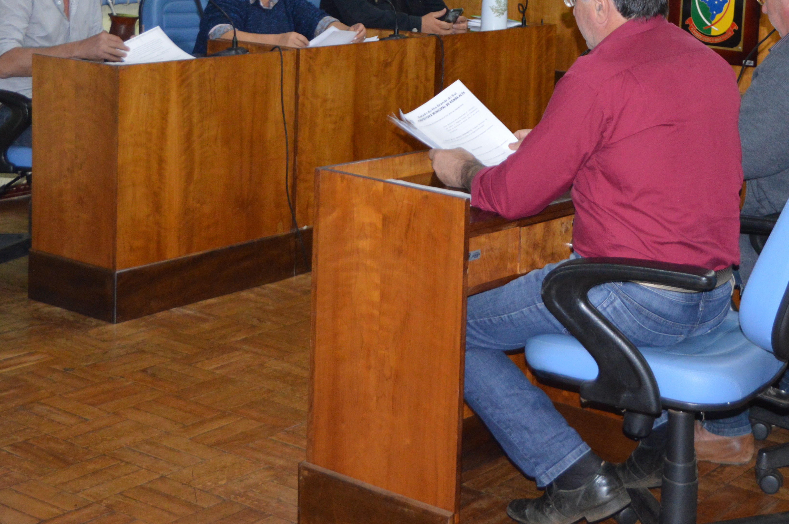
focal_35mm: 72
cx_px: 510
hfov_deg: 28.0
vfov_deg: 18.6
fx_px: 1577
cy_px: 55
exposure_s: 1/60
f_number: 4
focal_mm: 26
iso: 1100
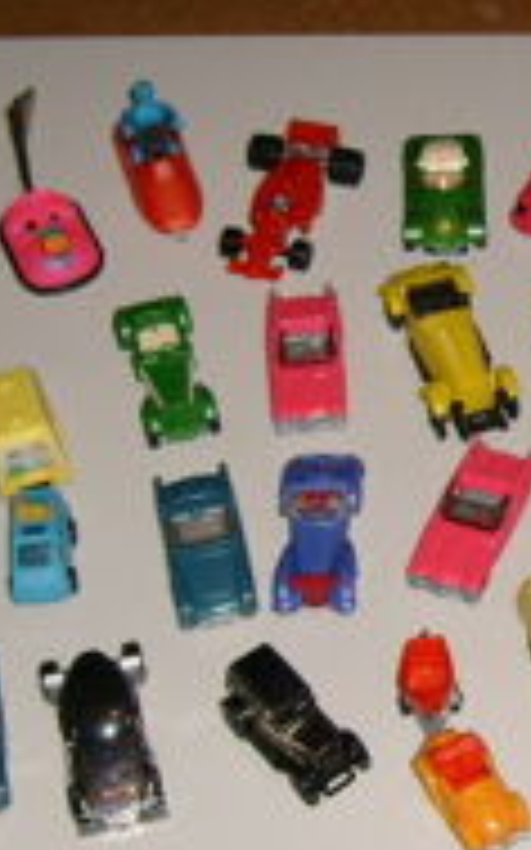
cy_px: 549
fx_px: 2178
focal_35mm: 94
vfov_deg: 22.0
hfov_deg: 13.5
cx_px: 662
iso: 100
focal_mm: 5.8
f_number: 2.8
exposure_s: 1/45
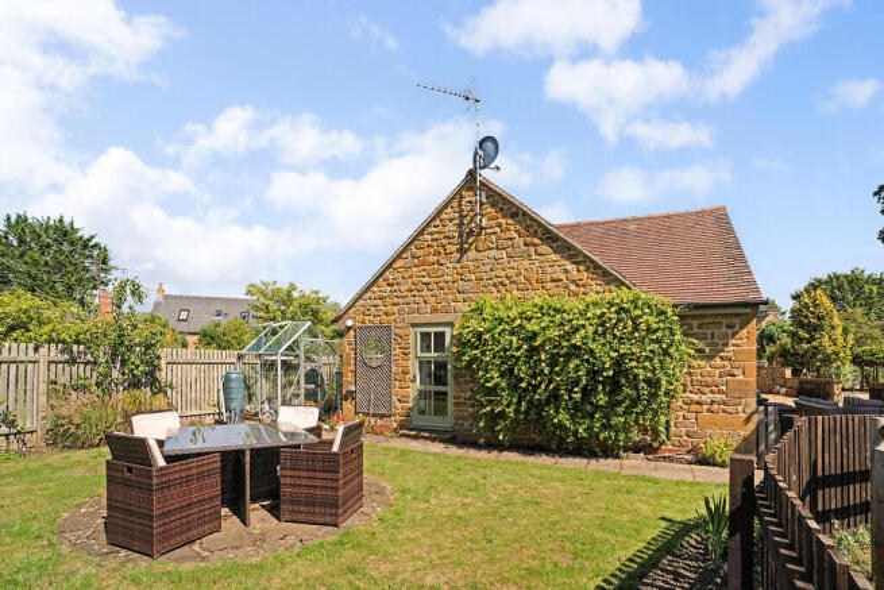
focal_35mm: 16
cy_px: 295
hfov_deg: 96.7
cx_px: 442
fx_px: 393
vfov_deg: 73.8
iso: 400
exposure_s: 1/2000
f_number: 8
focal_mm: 16
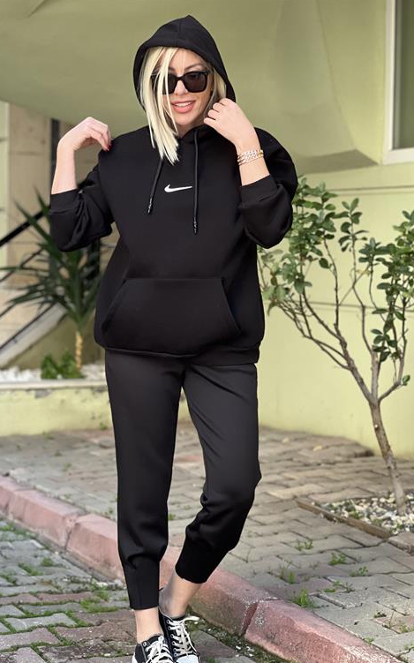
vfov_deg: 23.8
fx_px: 1571
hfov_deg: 15.0
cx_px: 182
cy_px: 350
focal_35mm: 87
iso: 125
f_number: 2.8
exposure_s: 1/121
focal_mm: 9
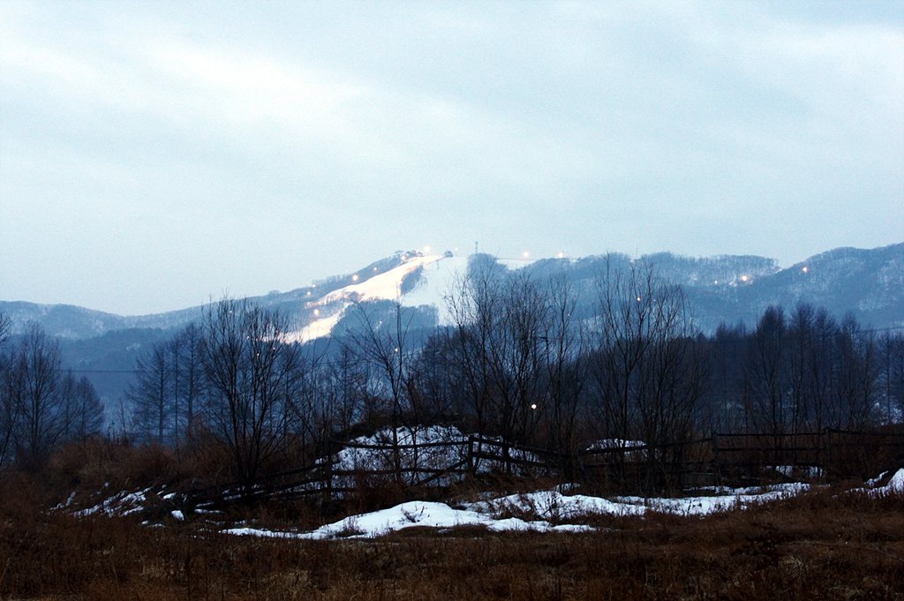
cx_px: 452
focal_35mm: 52
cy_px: 300
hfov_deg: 37.9
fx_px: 1317
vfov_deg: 25.7
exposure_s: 1/60
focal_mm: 35
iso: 800
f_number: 5
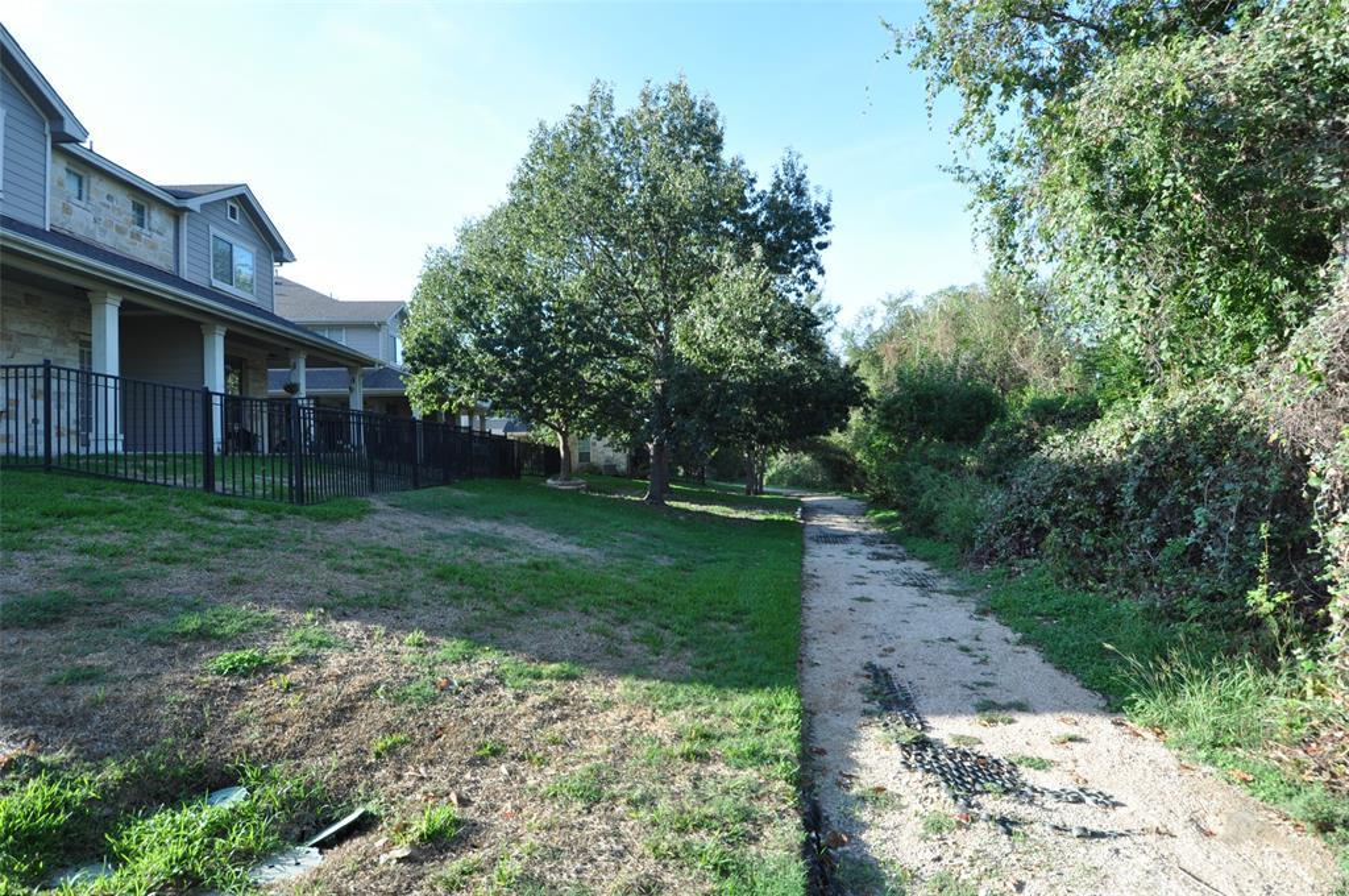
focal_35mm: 18
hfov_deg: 90.1
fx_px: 674
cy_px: 448
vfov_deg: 67.2
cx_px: 674
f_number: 6.3
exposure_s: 1/160
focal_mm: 12
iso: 200
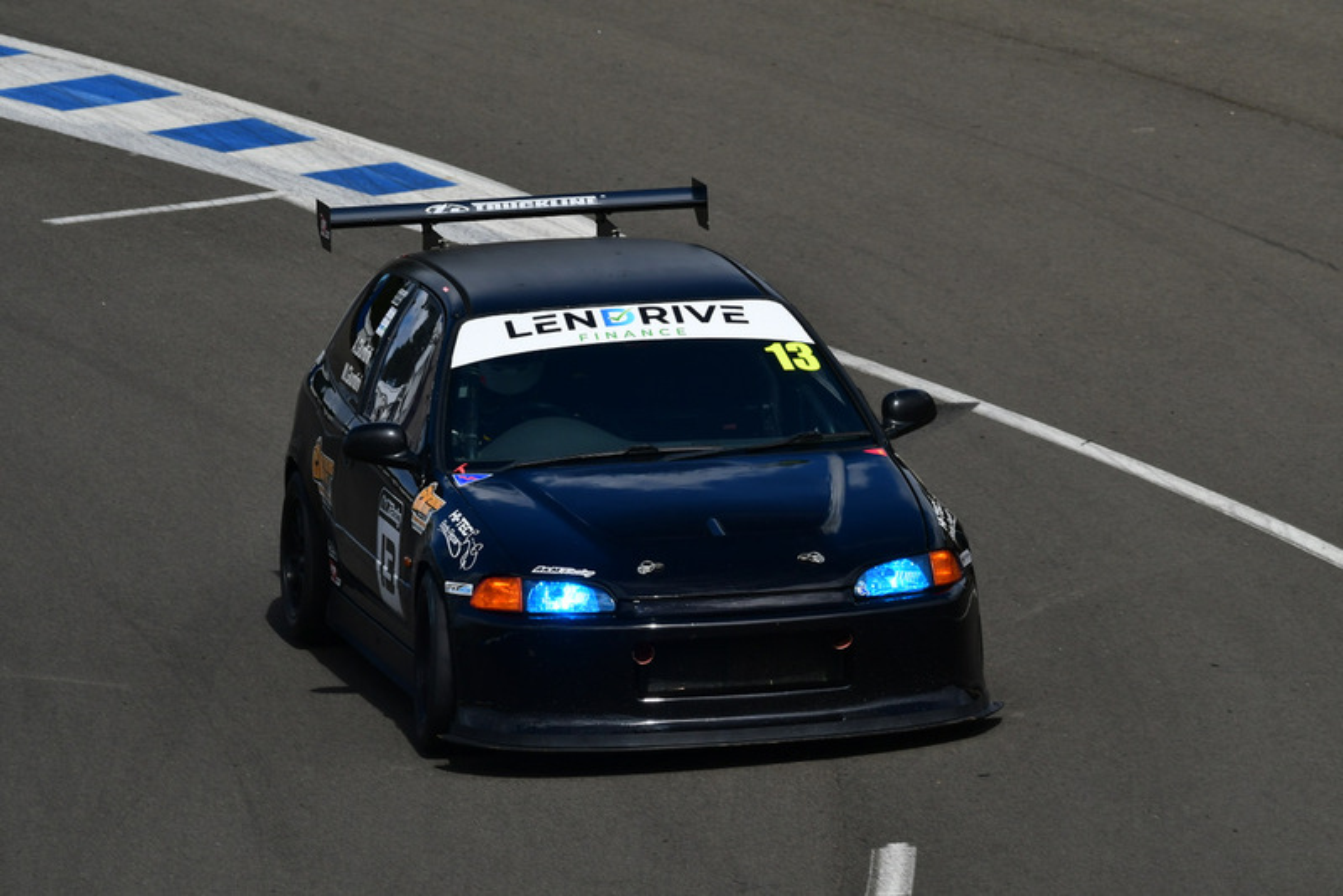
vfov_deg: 3.0
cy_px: 448
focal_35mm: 465
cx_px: 672
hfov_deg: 4.4
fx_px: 17352
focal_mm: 310
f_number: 13
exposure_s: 1/640
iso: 320
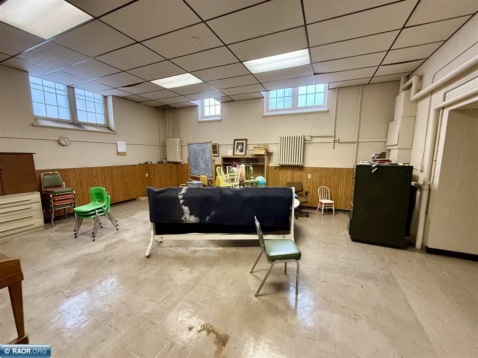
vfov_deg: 85.7
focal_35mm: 14
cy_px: 179
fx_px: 193
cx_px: 239
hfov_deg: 102.1
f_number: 2.2
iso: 400
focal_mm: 2.22
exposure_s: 1/60
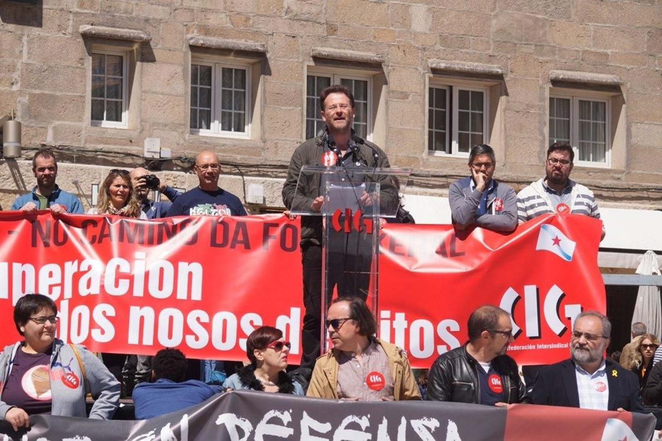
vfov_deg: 11.4
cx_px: 331
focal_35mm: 120
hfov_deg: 17.1
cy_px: 220
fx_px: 2206
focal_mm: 80
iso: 200
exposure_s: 1/1000
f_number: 6.3
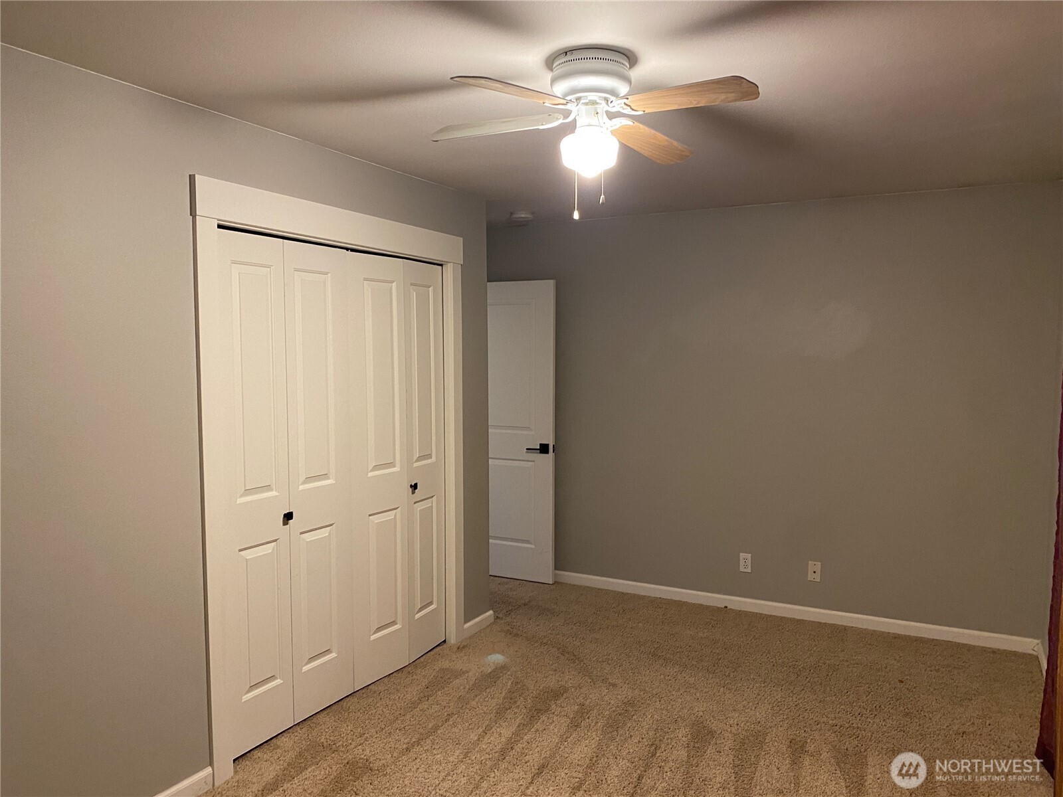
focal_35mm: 26
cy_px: 398
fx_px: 798
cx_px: 532
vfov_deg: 53.1
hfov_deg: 67.3
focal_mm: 4.25
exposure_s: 1/60
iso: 320
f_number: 1.8
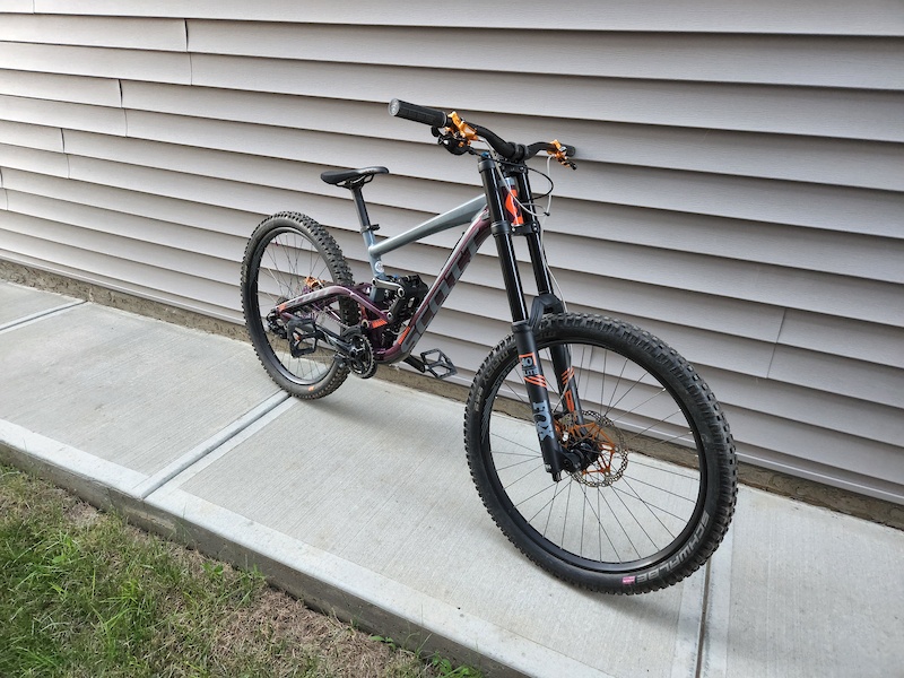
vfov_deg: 58.9
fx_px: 601
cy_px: 339
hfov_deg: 73.9
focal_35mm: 23
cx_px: 452
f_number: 1.8
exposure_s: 1/120
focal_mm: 5.4
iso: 250
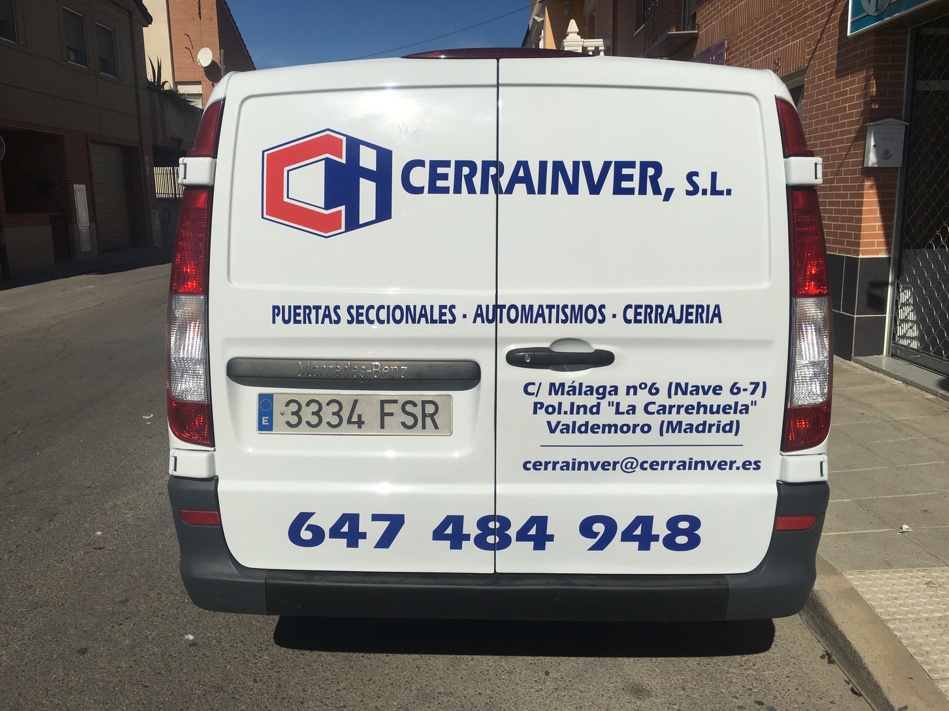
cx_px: 474
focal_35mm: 29
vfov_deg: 48.2
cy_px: 356
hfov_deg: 61.7
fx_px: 795
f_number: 2.2
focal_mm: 4.15
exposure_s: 1/5495
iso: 25
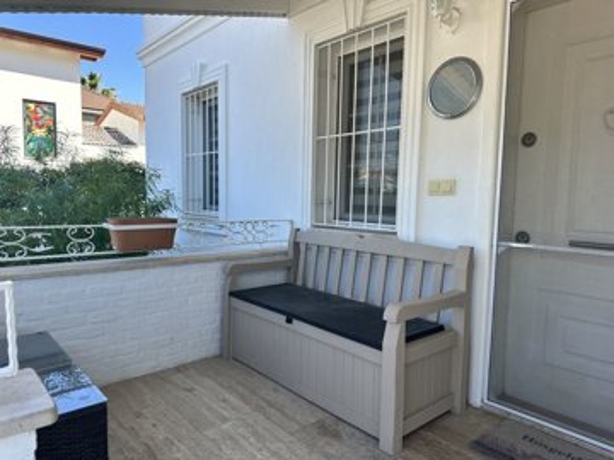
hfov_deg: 71.6
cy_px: 230
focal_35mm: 24
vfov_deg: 56.8
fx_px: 426
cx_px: 307
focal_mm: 6.86
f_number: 1.78
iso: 80
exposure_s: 1/1072
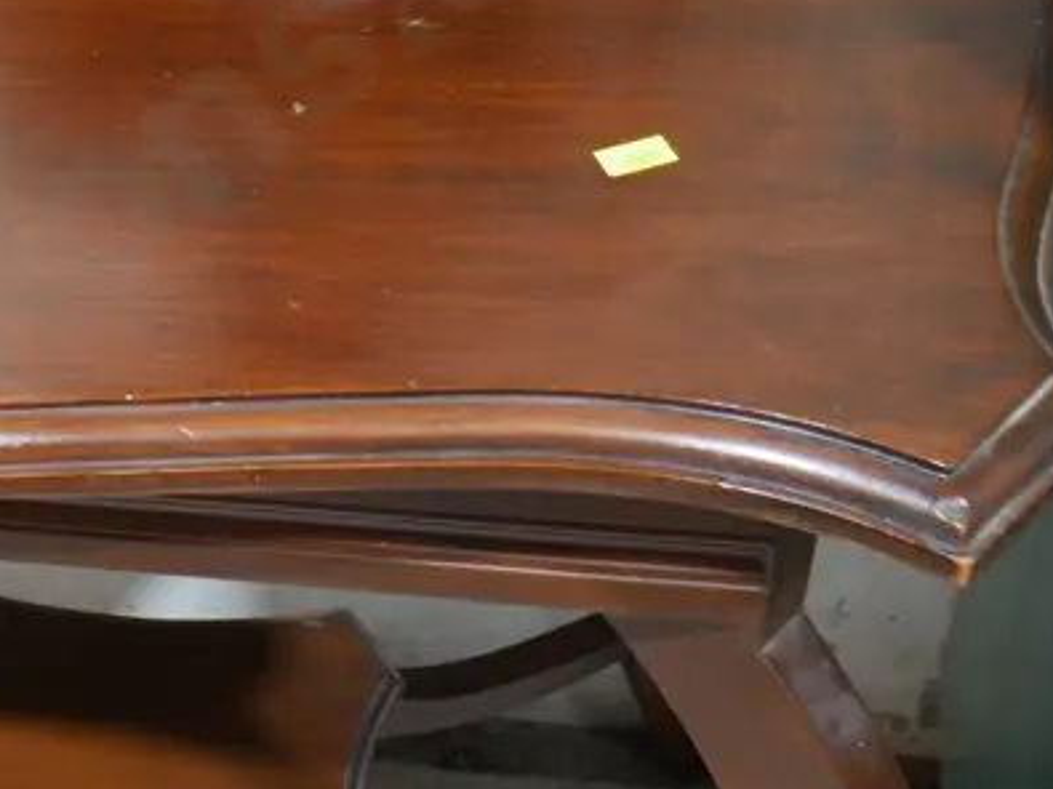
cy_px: 454
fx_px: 2524
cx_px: -216
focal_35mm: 83
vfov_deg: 17.8
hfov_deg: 21.8
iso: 640
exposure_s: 1/60
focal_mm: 16
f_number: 3.6
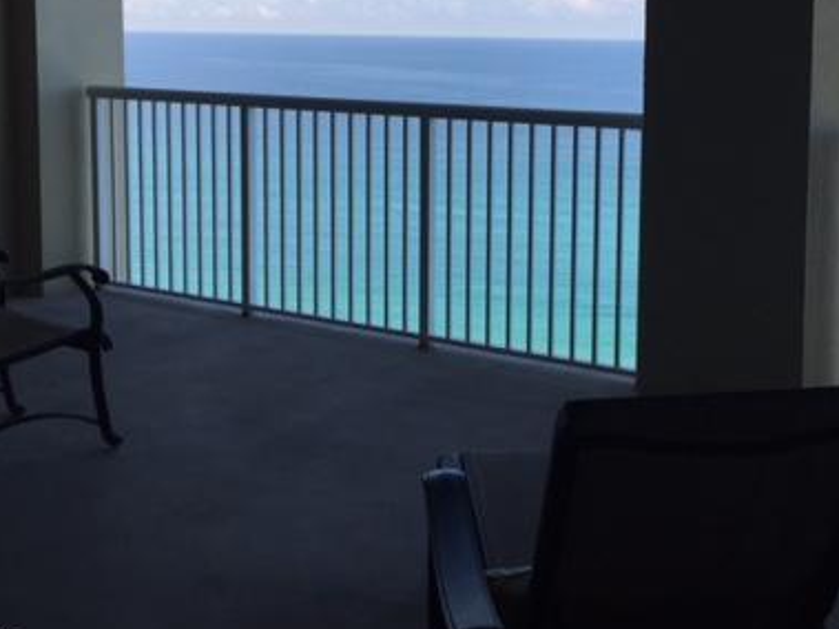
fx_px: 1187
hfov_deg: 38.5
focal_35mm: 49
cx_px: 558
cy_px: 162
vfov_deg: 29.2
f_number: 2.2
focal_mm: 4.15
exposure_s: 1/898
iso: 32
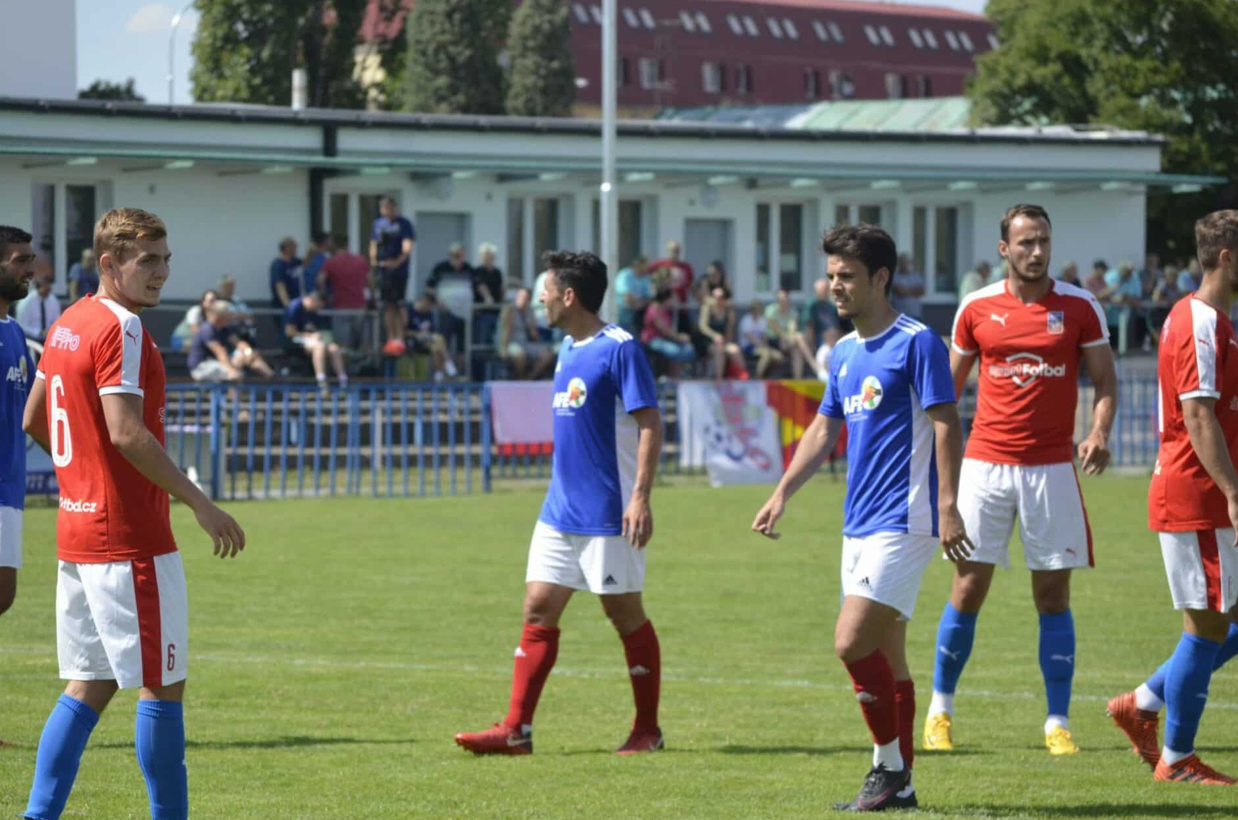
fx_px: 6142
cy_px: 442
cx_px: 572
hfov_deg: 11.5
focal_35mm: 179
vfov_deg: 7.6
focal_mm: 110
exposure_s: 1/1600
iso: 400
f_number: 5.6
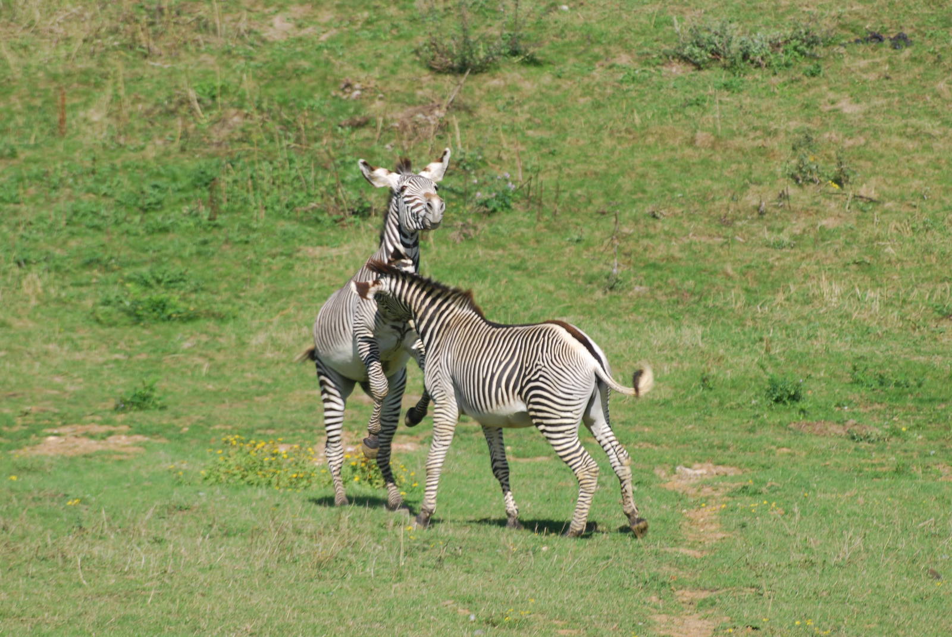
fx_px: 11914
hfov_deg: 4.6
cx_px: 476
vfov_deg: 3.1
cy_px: 318
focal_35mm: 450
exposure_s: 1/200
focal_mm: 300
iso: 100
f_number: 8
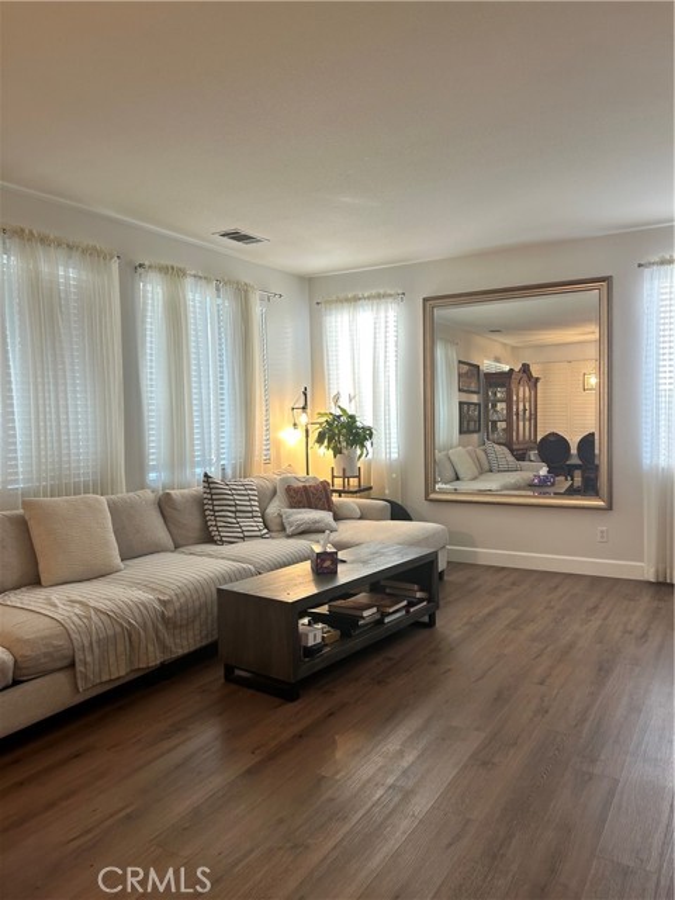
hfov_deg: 53.1
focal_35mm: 26
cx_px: 338
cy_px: 450
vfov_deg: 67.3
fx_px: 676
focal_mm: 5.7
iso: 80
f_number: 1.5
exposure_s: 1/60
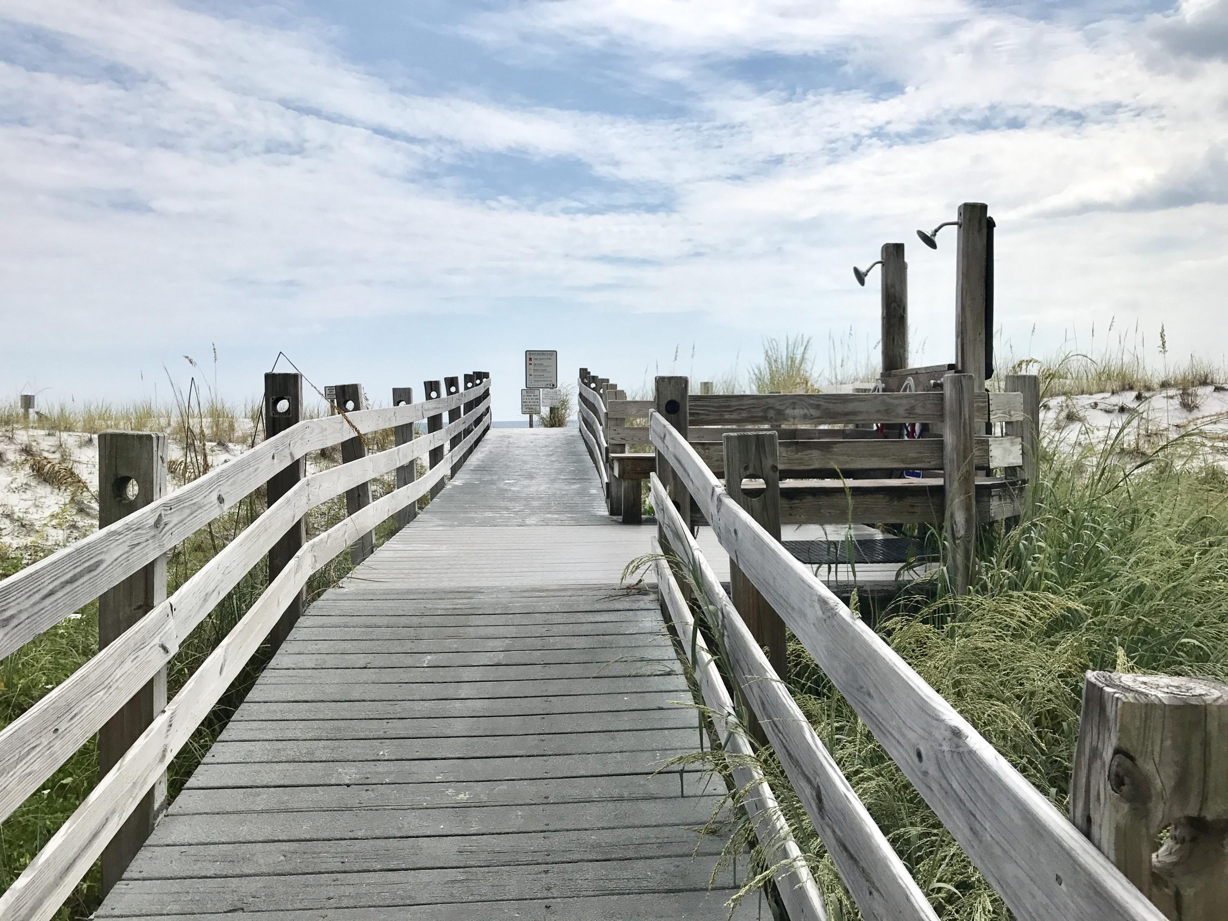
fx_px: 993
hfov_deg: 63.4
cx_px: 614
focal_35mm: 28
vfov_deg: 49.7
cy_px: 460
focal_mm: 3.99
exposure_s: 1/4808
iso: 20
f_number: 1.8
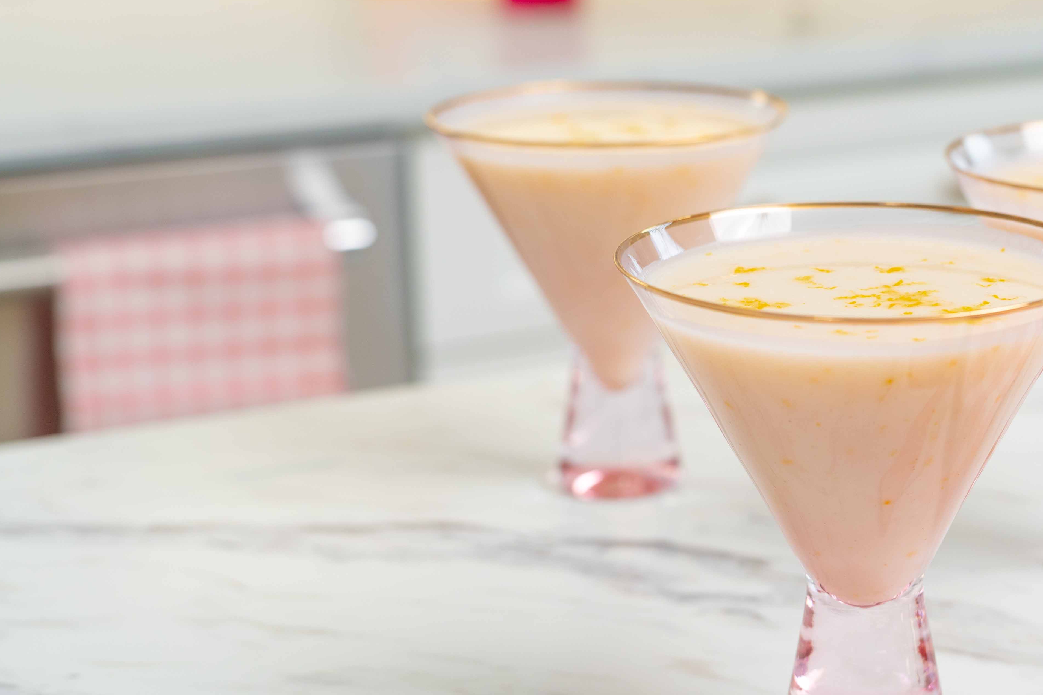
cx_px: 883
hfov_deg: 26.0
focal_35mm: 76
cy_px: 306
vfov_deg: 17.9
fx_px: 2202
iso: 250
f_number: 3.5
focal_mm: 42
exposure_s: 1/200
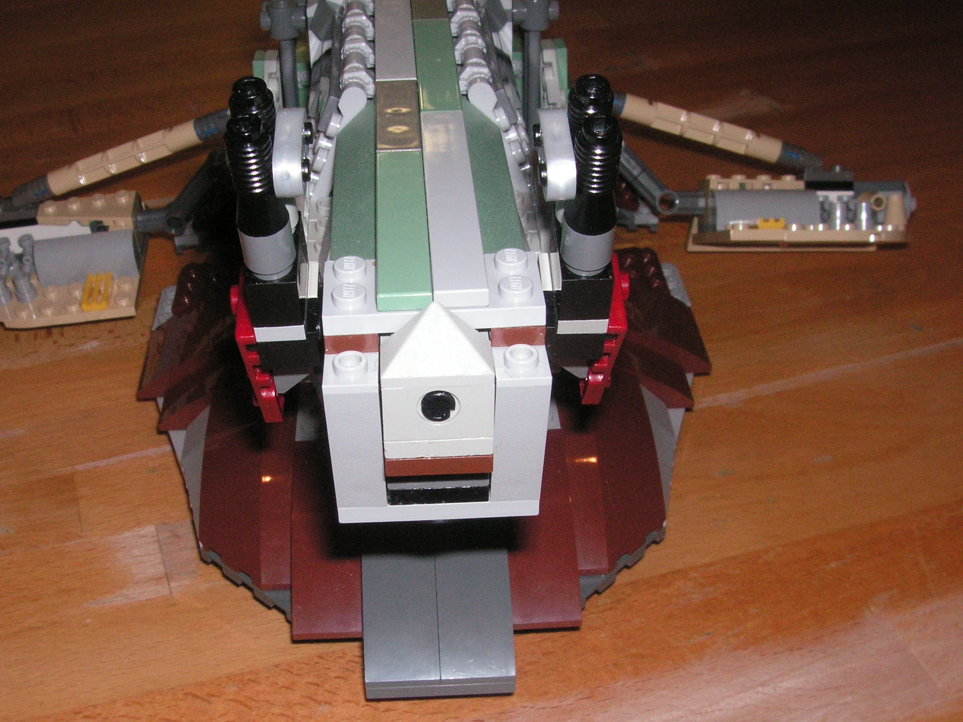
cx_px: 426
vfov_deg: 31.4
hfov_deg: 41.2
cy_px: 437
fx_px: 1280
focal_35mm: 46
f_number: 6.6
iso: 160
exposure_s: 1/45
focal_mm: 6.3
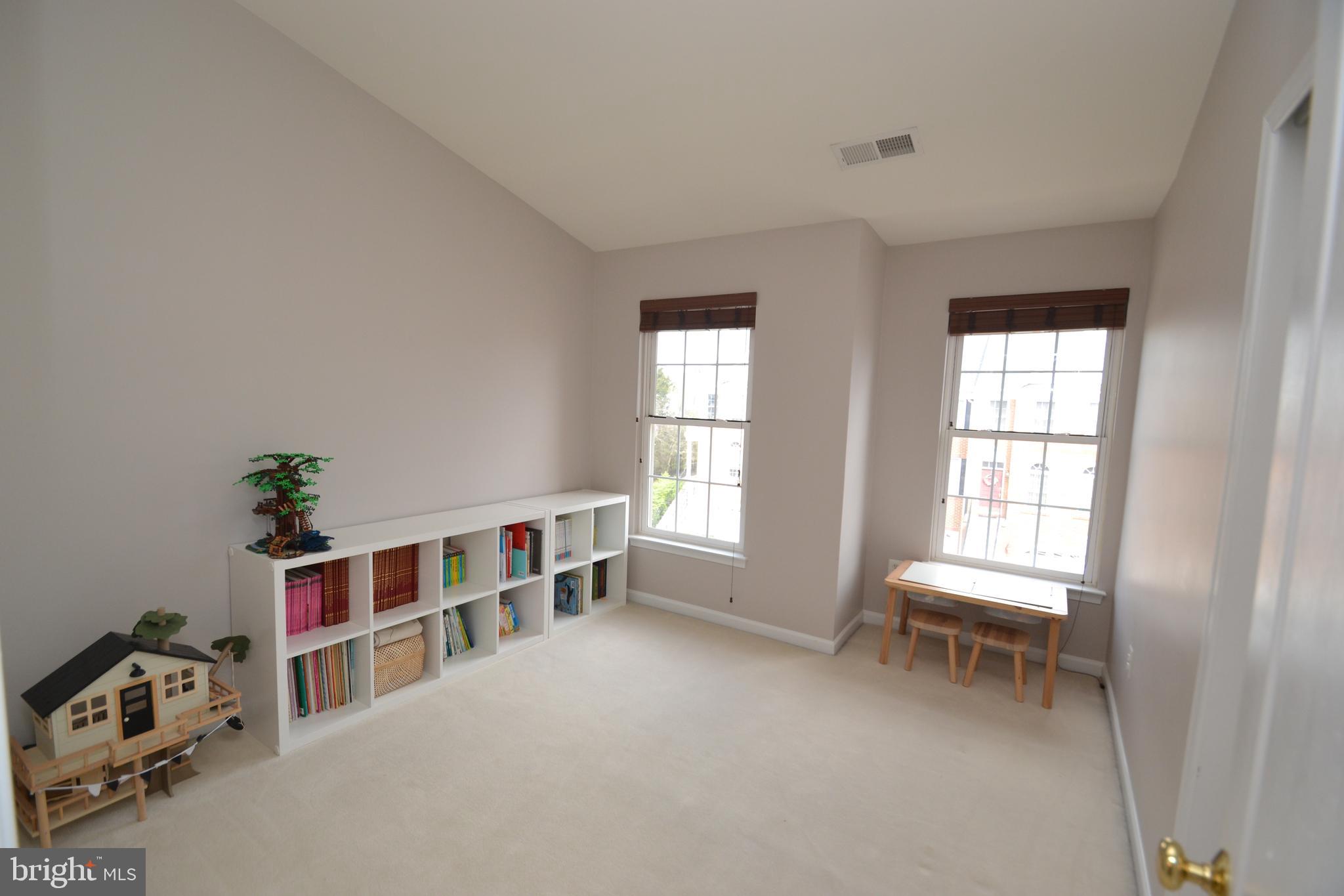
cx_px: 672
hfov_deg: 100.4
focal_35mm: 15
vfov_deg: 77.3
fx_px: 560
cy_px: 448
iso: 400
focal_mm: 10
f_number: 5.6
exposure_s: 1/100
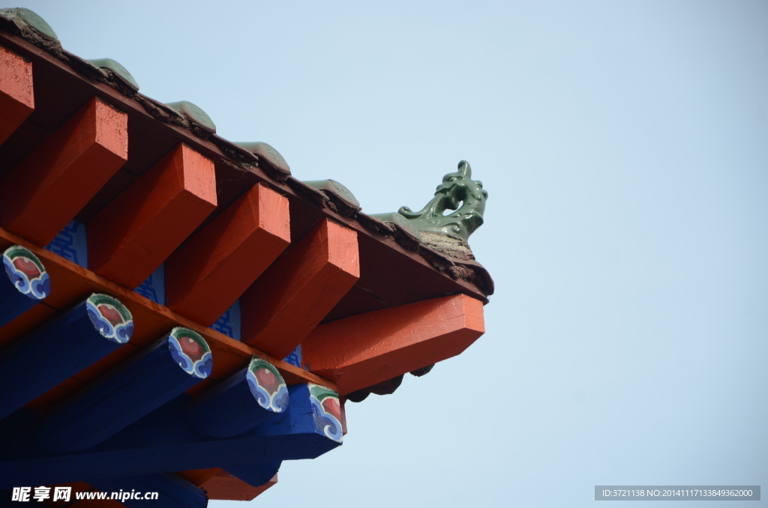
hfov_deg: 13.1
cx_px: 384
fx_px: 3353
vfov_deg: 8.7
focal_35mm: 158
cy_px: 254
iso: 100
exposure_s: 1/200
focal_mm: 105
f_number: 5.6
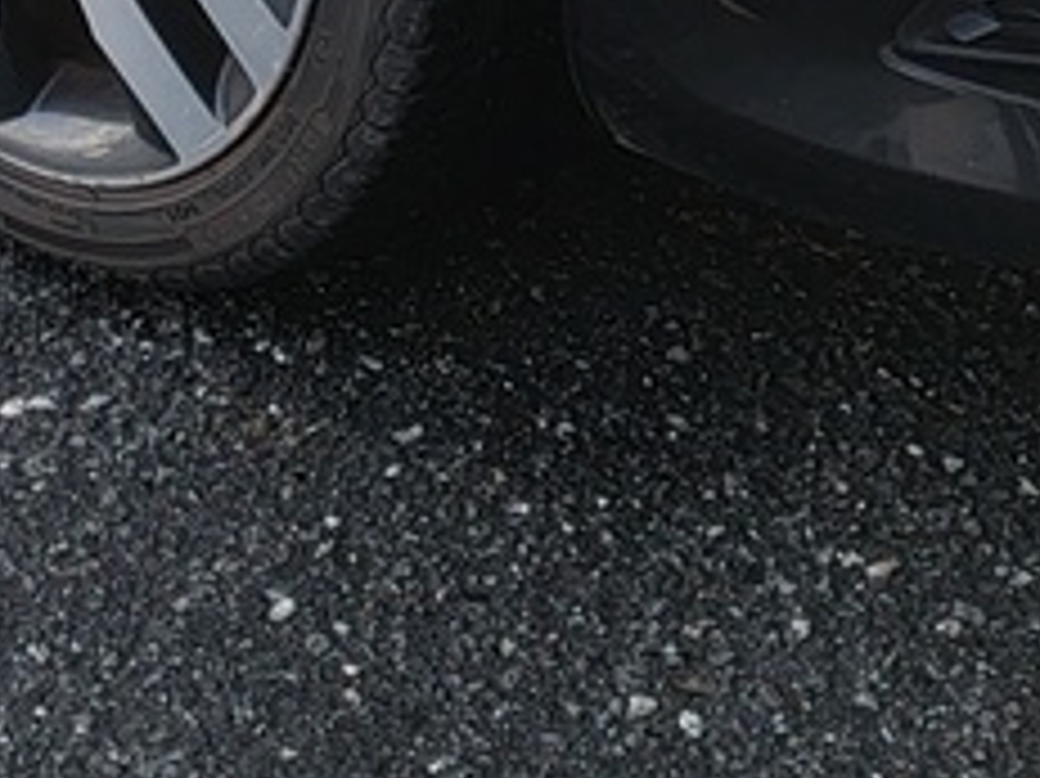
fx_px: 4684
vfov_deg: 8.5
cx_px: 230
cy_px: -1214
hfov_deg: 12.6
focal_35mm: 156
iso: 143
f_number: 1.7
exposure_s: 1/210
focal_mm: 4.71
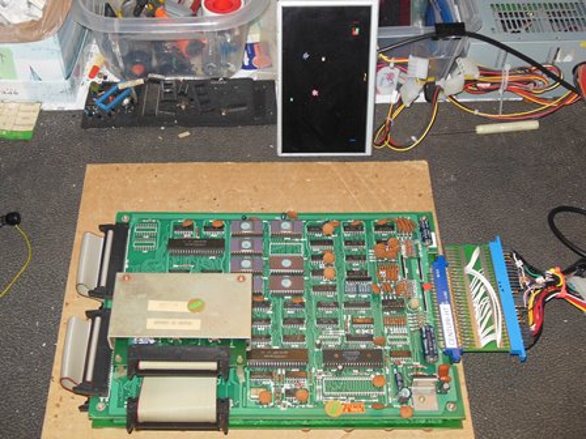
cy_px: 220
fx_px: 728
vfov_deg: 33.6
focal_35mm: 43
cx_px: 293
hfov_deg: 43.9
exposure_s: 1/30
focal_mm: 7.7
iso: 200
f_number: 3.8
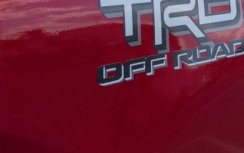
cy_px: 41
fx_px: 512
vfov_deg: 16.9
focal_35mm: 77
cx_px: 177
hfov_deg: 26.5
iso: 24
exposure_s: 1/1111
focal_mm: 6.9
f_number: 1.68
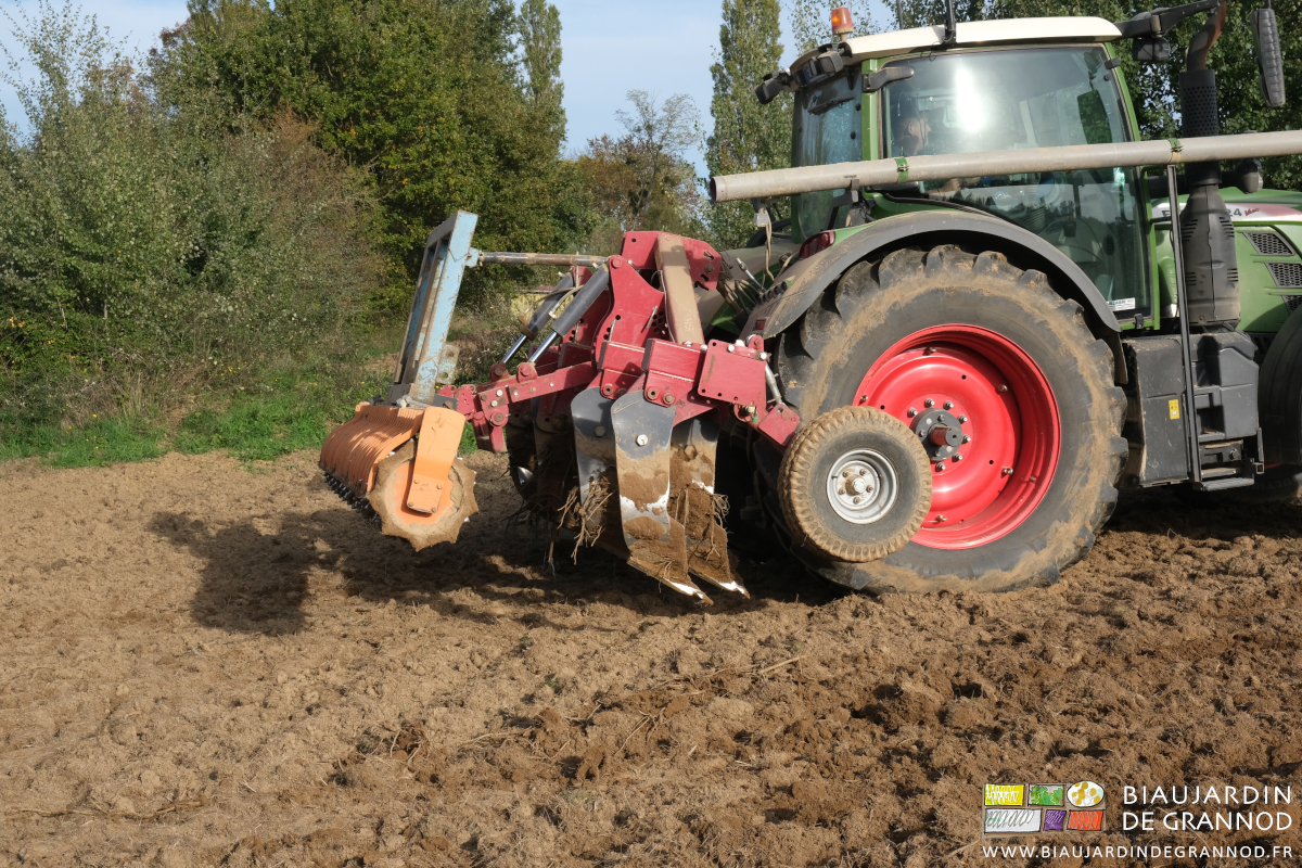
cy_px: 434
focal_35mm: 51
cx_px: 651
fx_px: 1844
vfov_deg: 26.5
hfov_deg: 38.9
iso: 640
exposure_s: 1/250
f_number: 14
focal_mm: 34.3
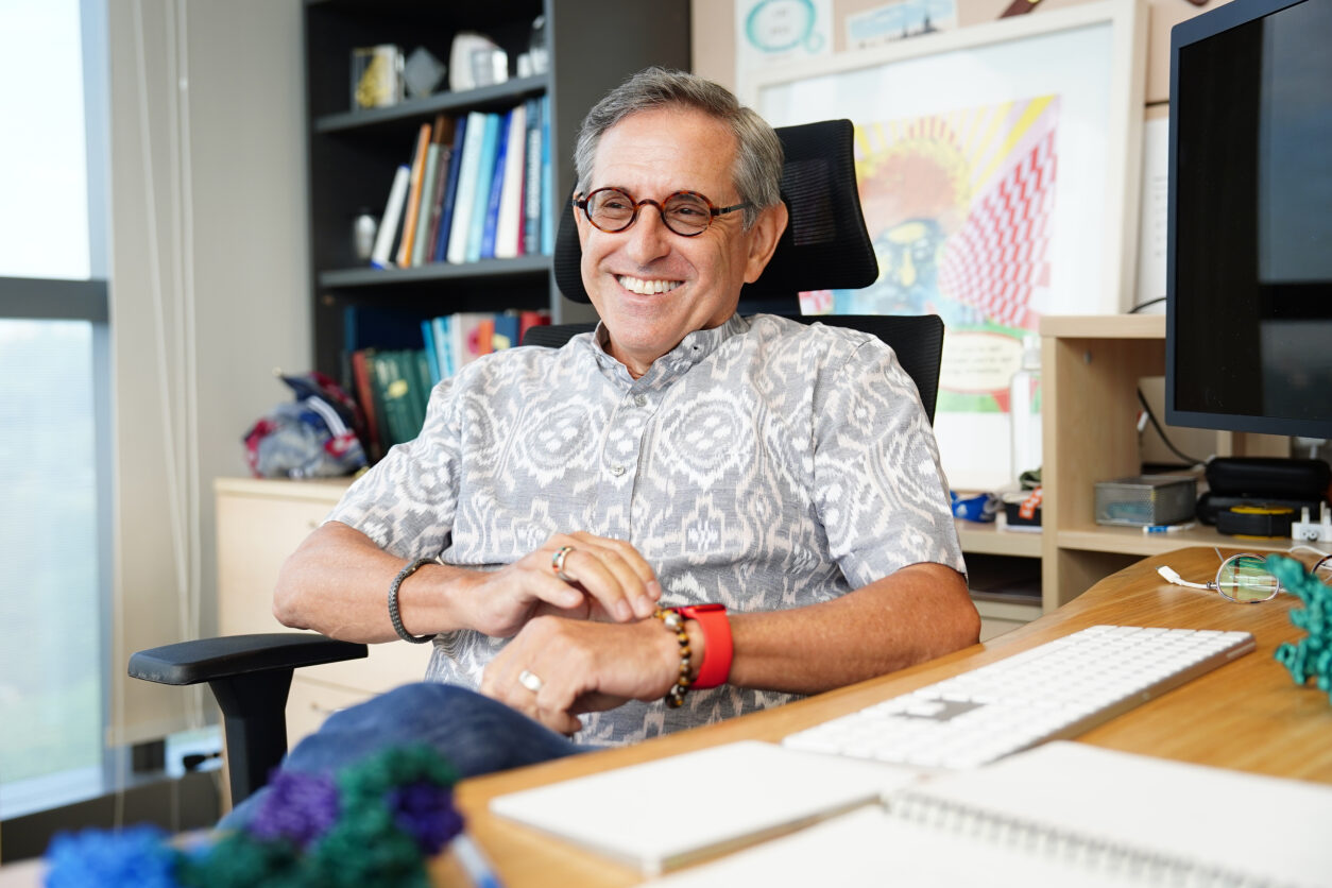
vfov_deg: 35.1
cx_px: 666
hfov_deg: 50.7
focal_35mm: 38
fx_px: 1406
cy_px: 444
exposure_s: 1/160
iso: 320
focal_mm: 38
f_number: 2.8
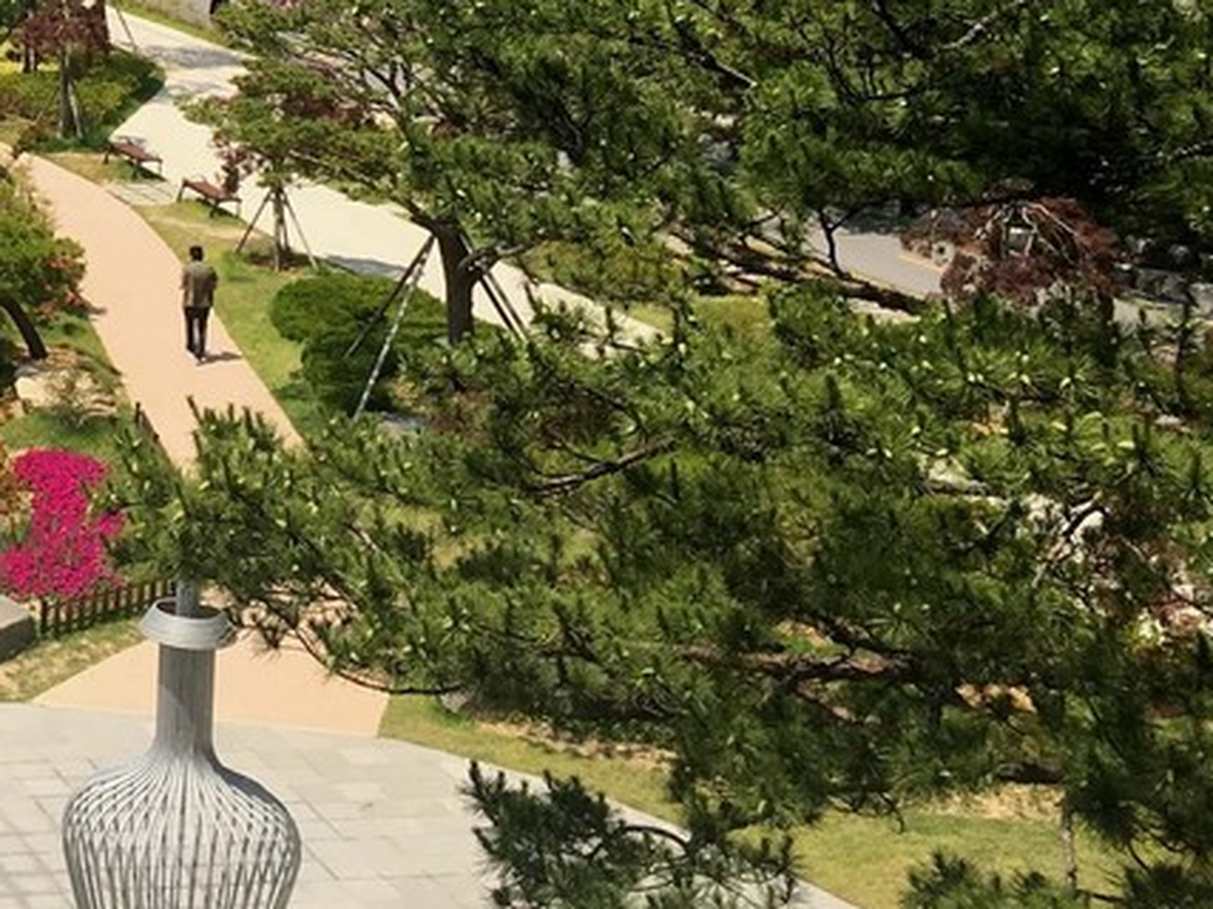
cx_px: -560
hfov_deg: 19.8
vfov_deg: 16.3
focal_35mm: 87
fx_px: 3048
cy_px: -156
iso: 25
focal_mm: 4.15
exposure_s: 1/1202
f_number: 2.2
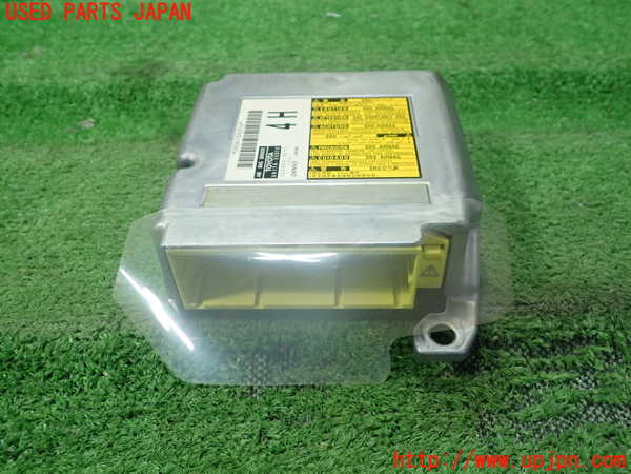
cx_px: 316
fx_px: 547
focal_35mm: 30
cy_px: 237
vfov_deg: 46.8
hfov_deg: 60.0
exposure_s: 1/125
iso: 250
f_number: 2.3
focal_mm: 5.5
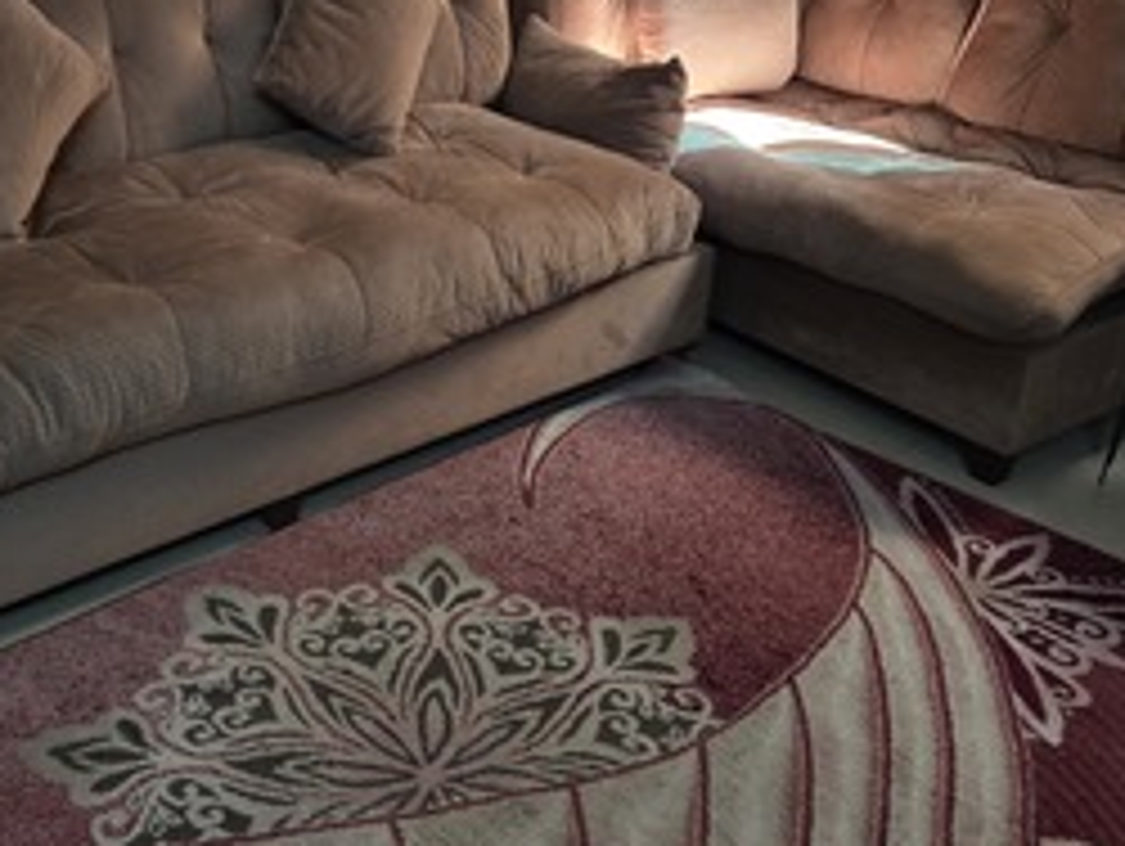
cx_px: 398
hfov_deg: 44.3
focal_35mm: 42
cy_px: 313
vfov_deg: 34.2
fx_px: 1366
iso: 640
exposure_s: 1/120
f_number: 1.8
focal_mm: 5.4
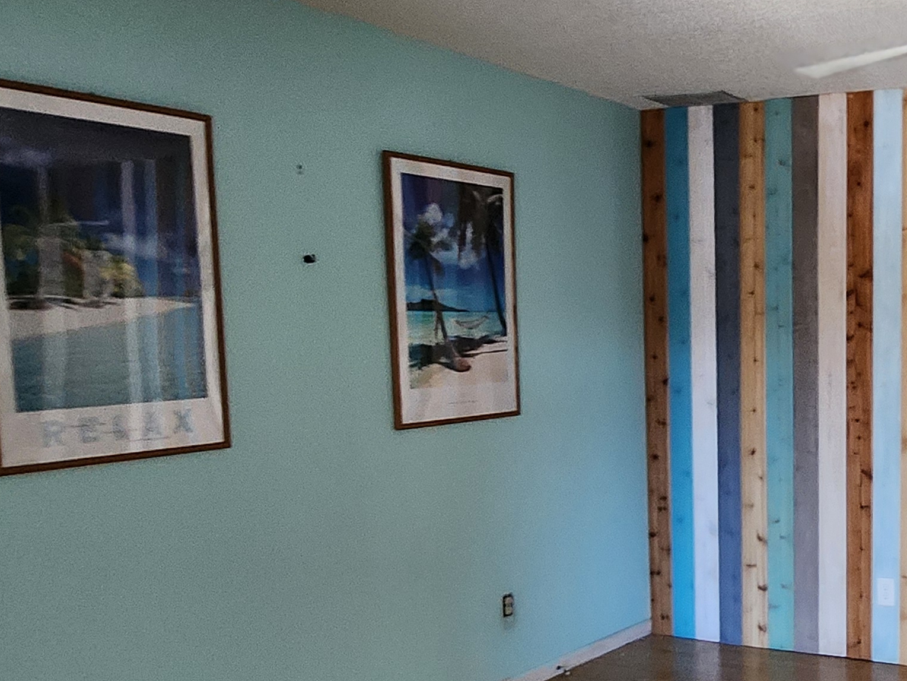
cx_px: 865
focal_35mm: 34
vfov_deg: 41.2
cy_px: 459
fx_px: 891
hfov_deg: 46.9
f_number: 2.2
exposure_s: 1/33.3
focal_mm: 1.7
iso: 320
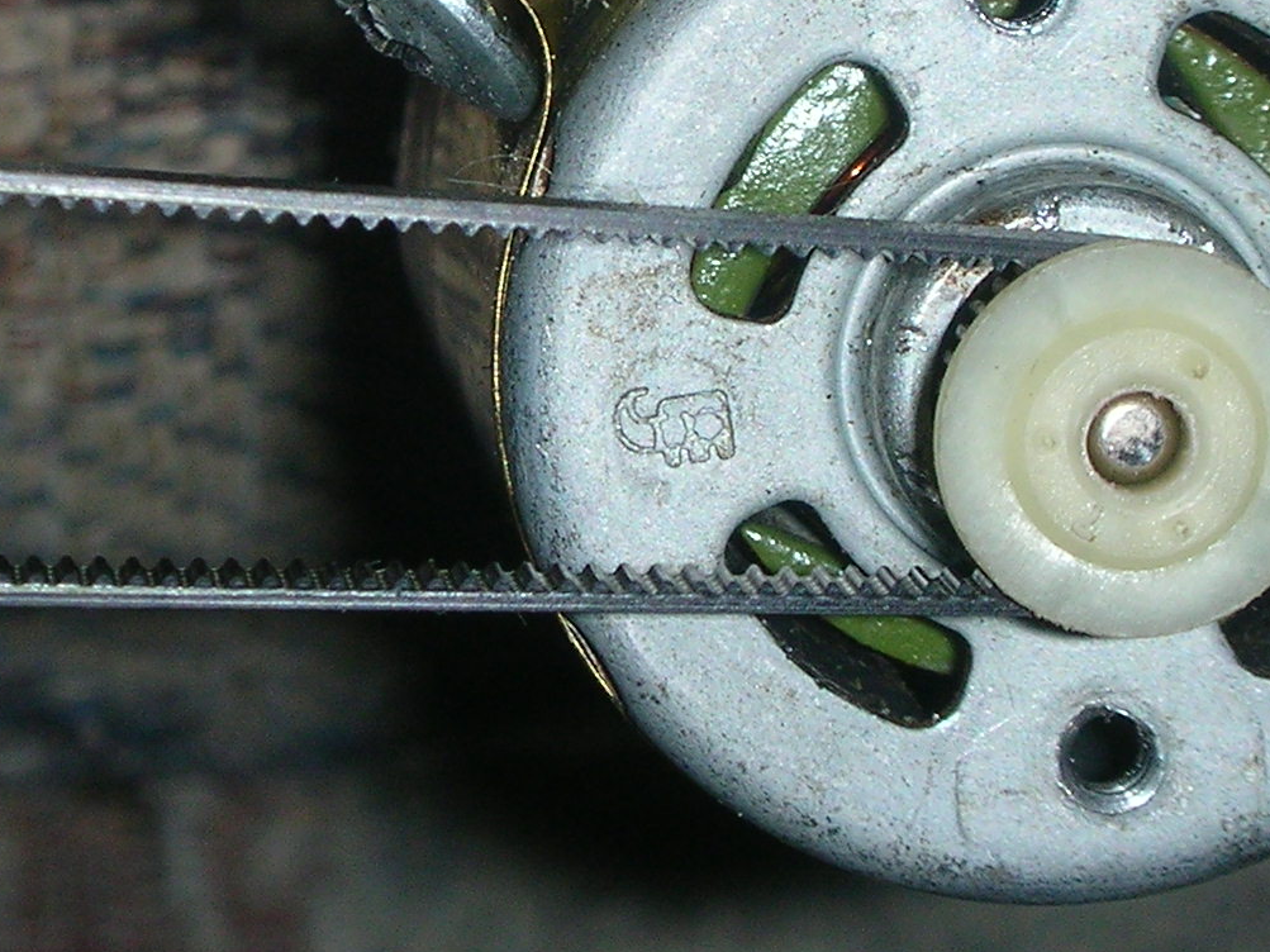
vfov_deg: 7.2
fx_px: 7520
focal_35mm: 205
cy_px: 166
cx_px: 265
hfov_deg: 9.6
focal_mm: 12.2
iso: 50
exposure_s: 1/120
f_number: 12.4
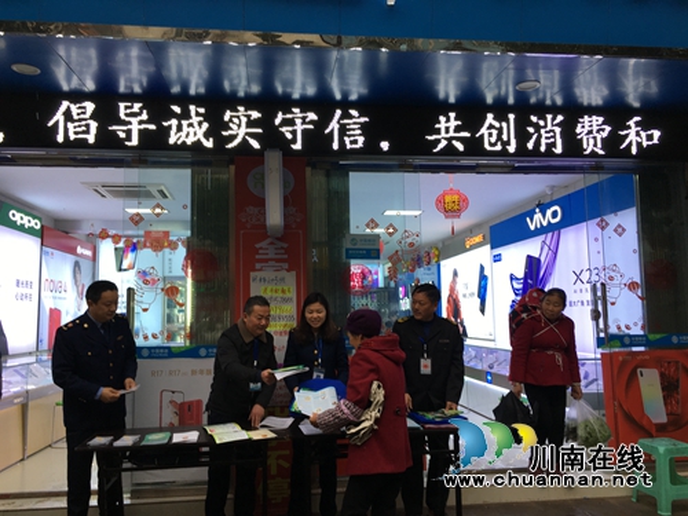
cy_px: 258
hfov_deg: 61.7
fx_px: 576
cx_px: 344
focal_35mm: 29
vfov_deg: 48.2
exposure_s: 1/100
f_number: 2.2
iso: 32
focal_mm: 4.15
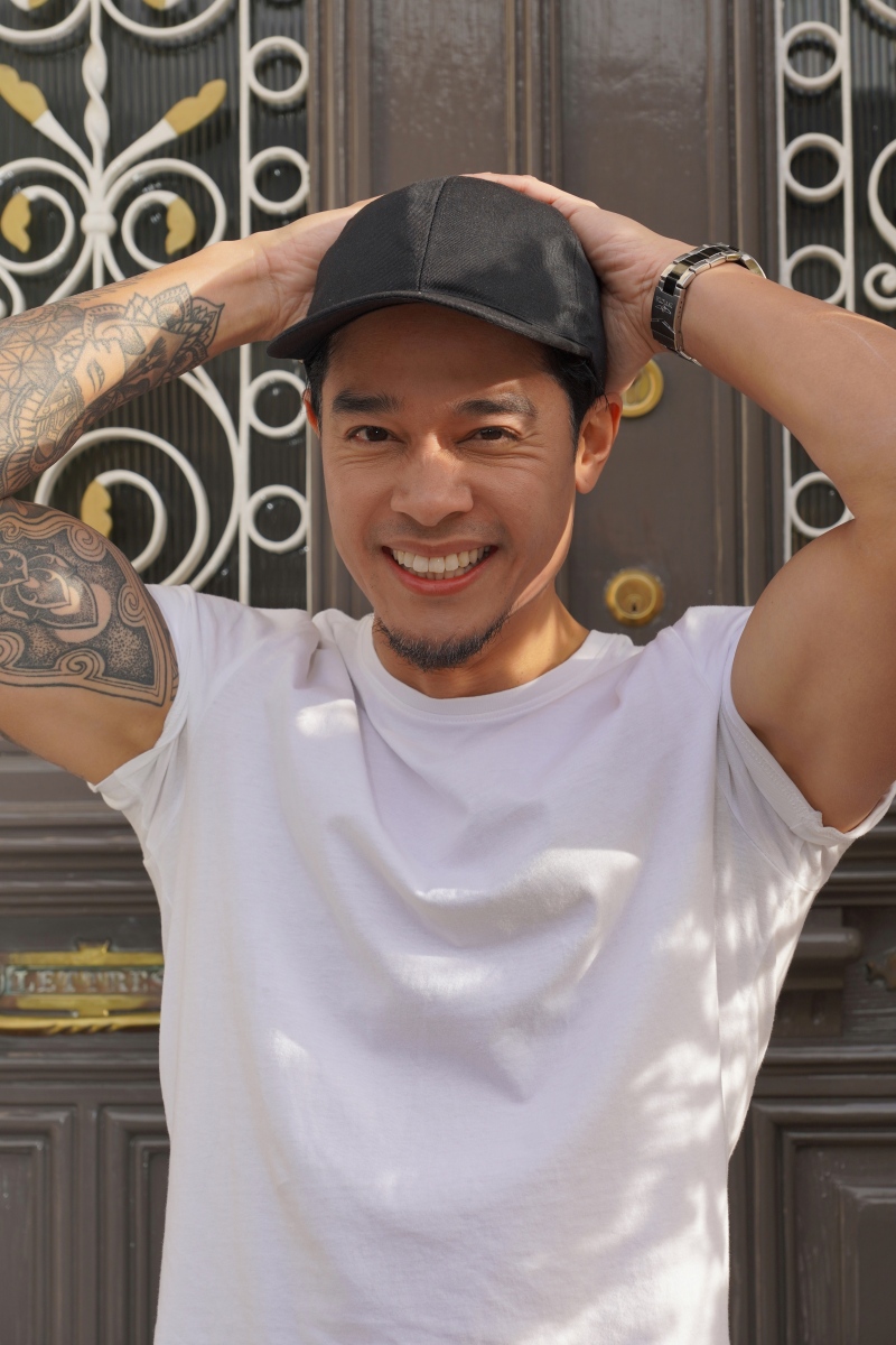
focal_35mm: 81
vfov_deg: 25.1
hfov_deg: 16.9
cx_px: 448
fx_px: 3024
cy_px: 672
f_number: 5.6
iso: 100
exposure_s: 1/160
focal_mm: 54
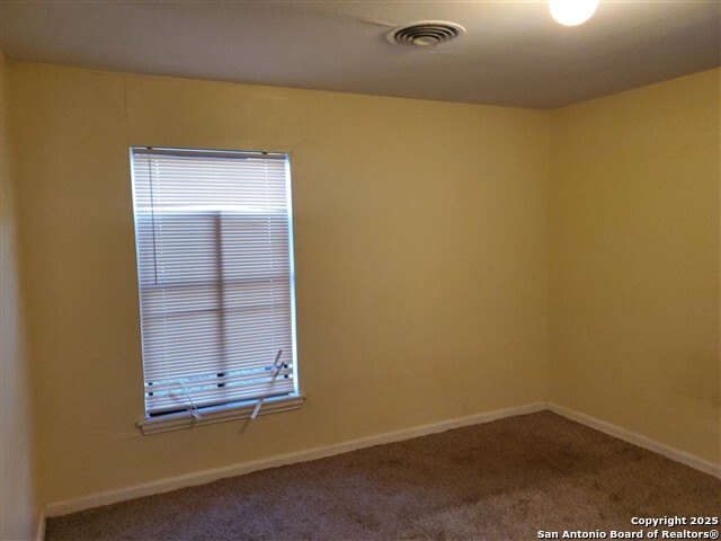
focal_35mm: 26
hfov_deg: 67.3
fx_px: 542
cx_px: 360
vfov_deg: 53.1
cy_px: 270
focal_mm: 4.3
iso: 200
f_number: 1.5
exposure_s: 1/60
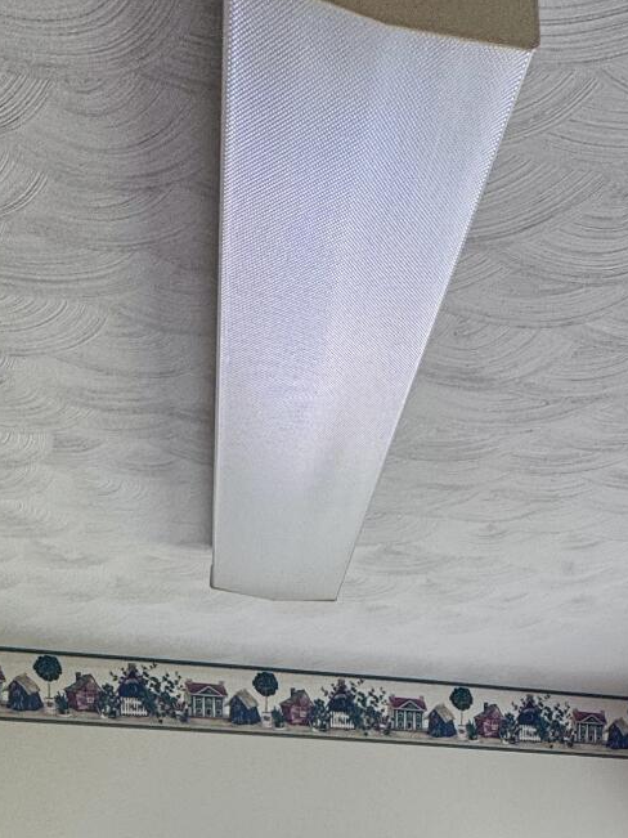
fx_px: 1040
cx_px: 497
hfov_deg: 32.7
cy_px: 1077
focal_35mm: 43
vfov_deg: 33.0
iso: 100
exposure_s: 1/99
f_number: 2.2
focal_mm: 2.22
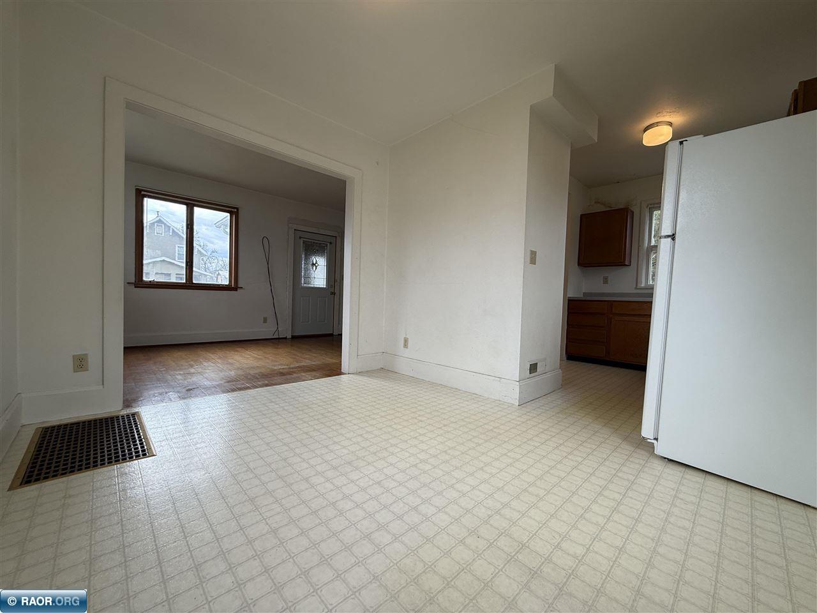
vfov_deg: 85.7
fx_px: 330
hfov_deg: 102.1
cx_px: 408
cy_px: 306
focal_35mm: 14
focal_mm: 2.22
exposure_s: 1/120
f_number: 2.2
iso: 64
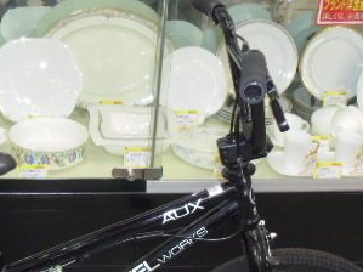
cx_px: 93
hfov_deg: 31.7
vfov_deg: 23.8
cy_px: 240
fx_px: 629
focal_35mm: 60
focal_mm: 5.1
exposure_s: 1/45
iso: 200
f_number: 3.9
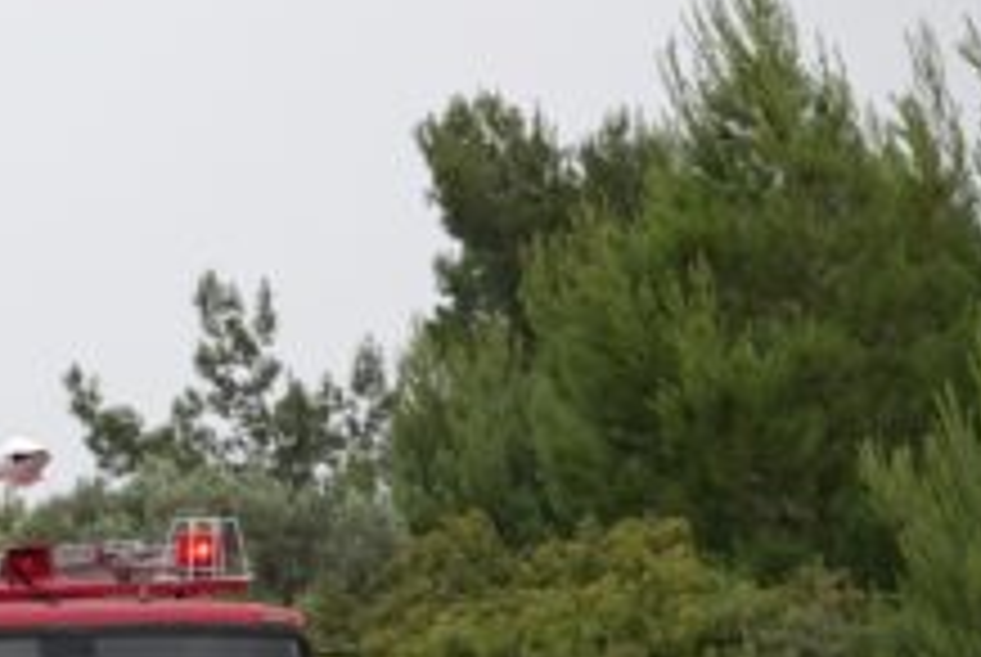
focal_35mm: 612
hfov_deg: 3.4
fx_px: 16699
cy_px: 882
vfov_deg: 2.3
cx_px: -418
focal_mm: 70.27
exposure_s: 1/250
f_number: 4
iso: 100
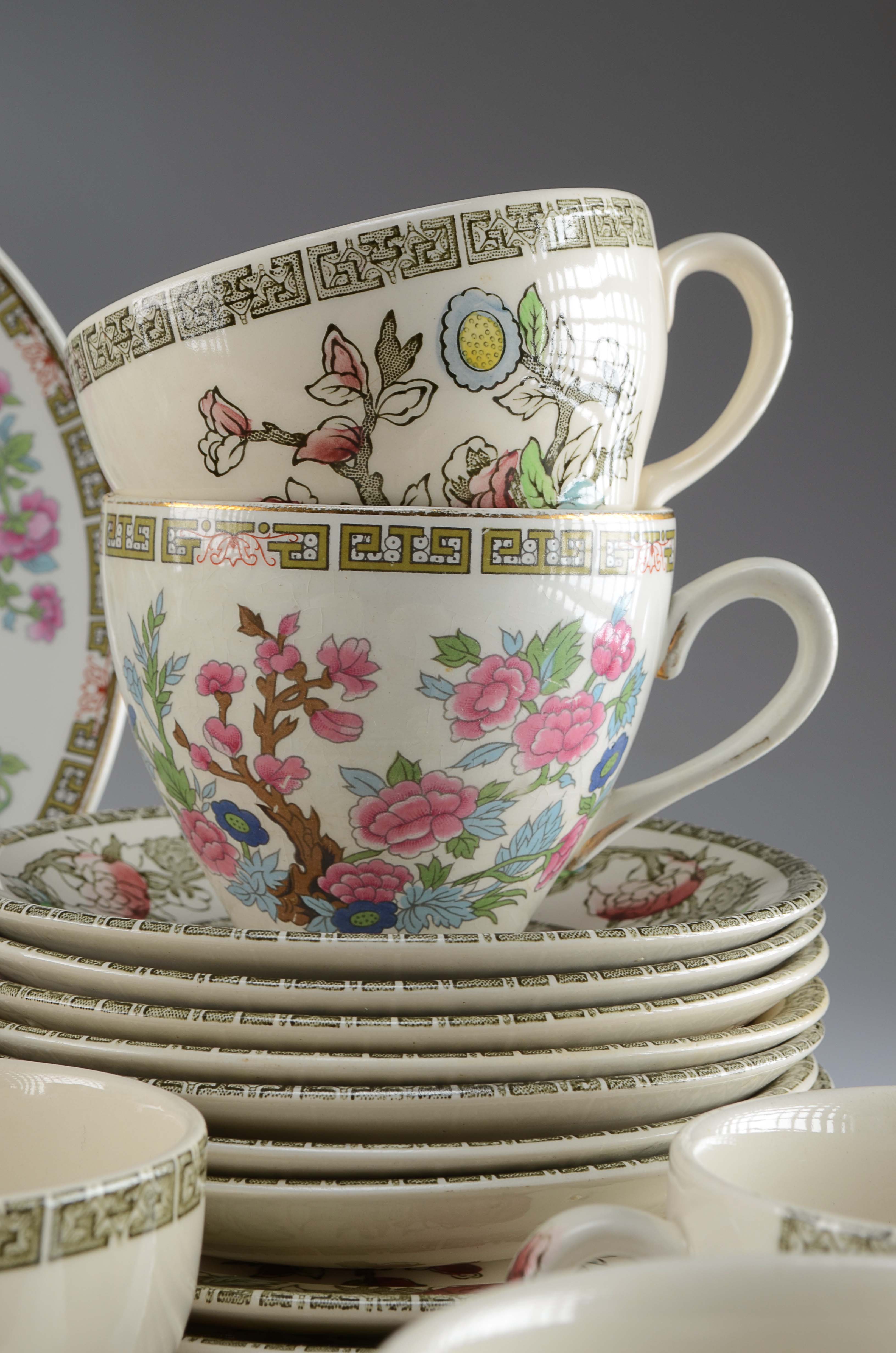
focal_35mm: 68
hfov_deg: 20.1
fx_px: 2531
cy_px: 676
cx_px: 448
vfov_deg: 29.9
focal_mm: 45
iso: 100
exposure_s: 1/80
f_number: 13
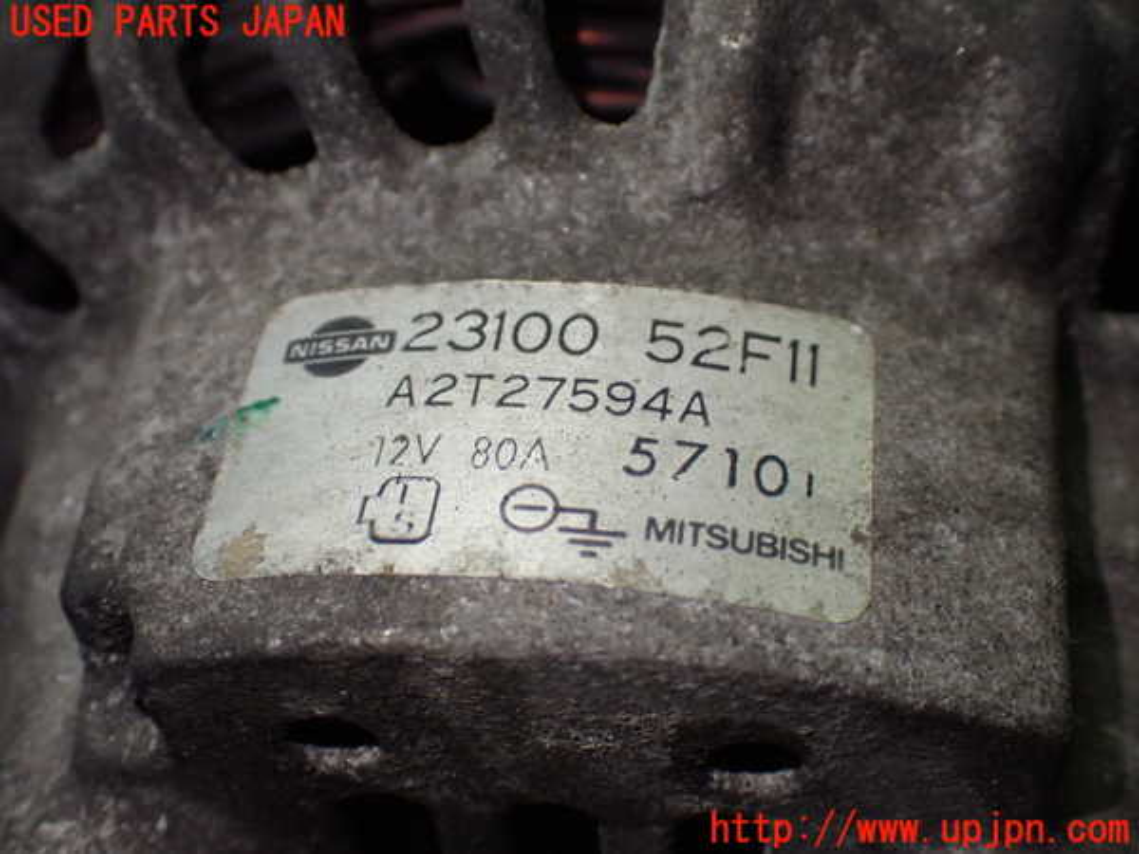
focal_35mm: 50
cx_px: 570
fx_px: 1645
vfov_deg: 29.1
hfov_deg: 38.2
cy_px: 427
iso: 640
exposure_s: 1/200
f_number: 3.2
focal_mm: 9.01
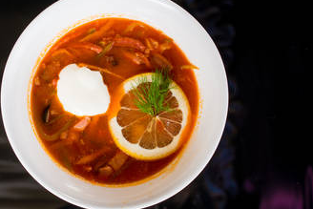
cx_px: 122
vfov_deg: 28.1
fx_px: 417
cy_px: 101
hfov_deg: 40.9
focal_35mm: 48
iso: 100
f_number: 8
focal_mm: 35
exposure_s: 1/125
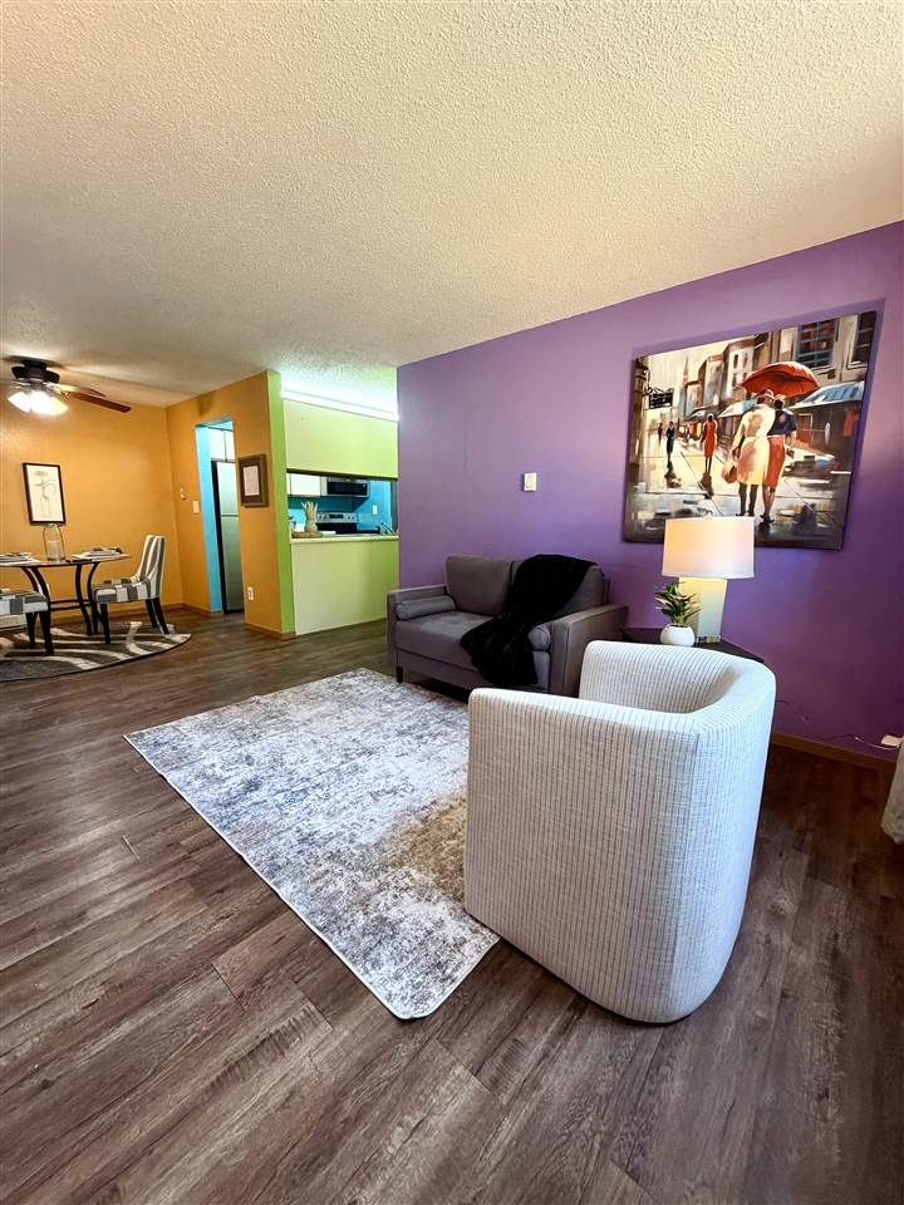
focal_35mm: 14
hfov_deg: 85.7
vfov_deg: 102.1
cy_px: 602
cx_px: 452
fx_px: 487
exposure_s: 1/60
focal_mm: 2.22
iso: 320
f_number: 2.2
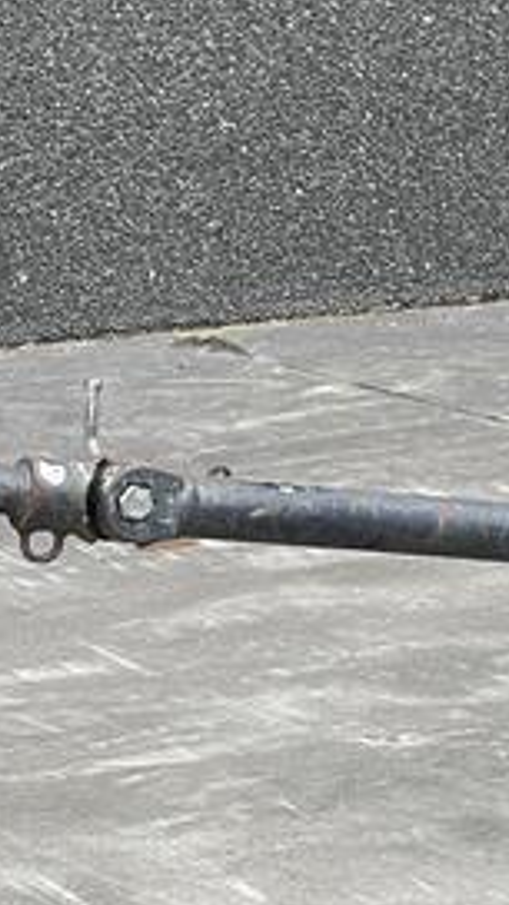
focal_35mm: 205
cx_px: 971
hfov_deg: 5.8
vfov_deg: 10.5
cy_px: 100
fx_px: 4919
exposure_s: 1/143
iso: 20
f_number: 2.2
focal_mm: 7.5
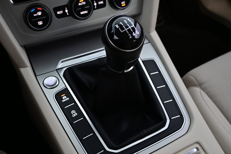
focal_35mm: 38
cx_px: 116
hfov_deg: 51.3
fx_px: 241
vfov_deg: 35.5
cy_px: 77
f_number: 4.2
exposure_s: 1/25
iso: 1250
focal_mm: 25
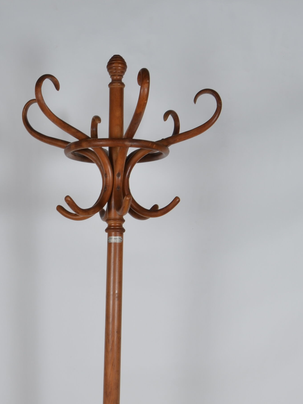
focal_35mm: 56
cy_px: 400
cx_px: 115
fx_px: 654
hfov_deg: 26.0
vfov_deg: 31.8
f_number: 14
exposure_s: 1/125
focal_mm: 19
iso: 100
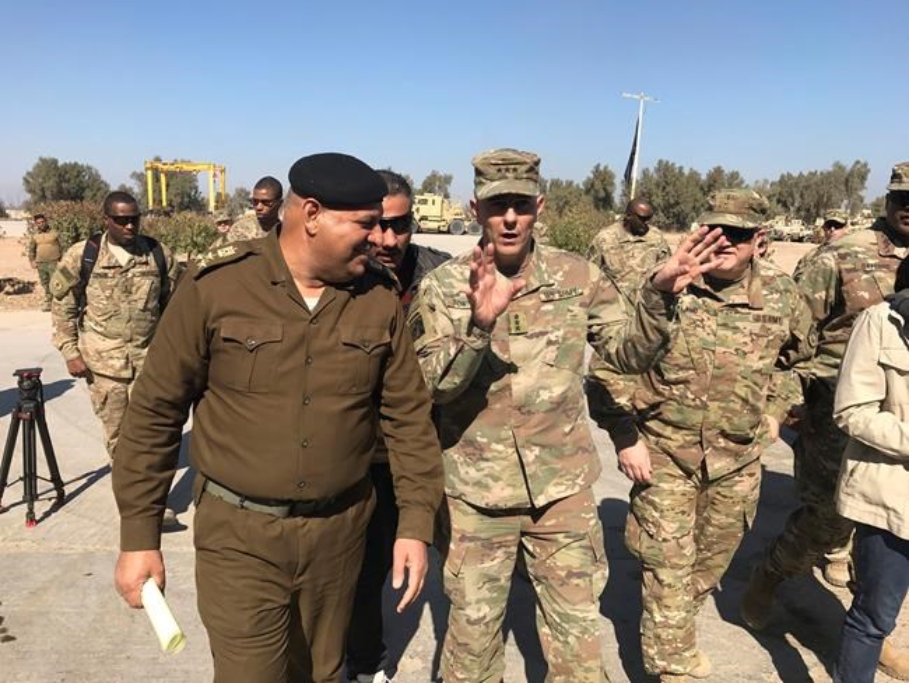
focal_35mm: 28
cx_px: 454
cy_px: 342
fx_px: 736
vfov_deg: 49.8
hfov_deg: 63.4
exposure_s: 1/1842
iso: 20
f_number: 1.8
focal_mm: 3.99
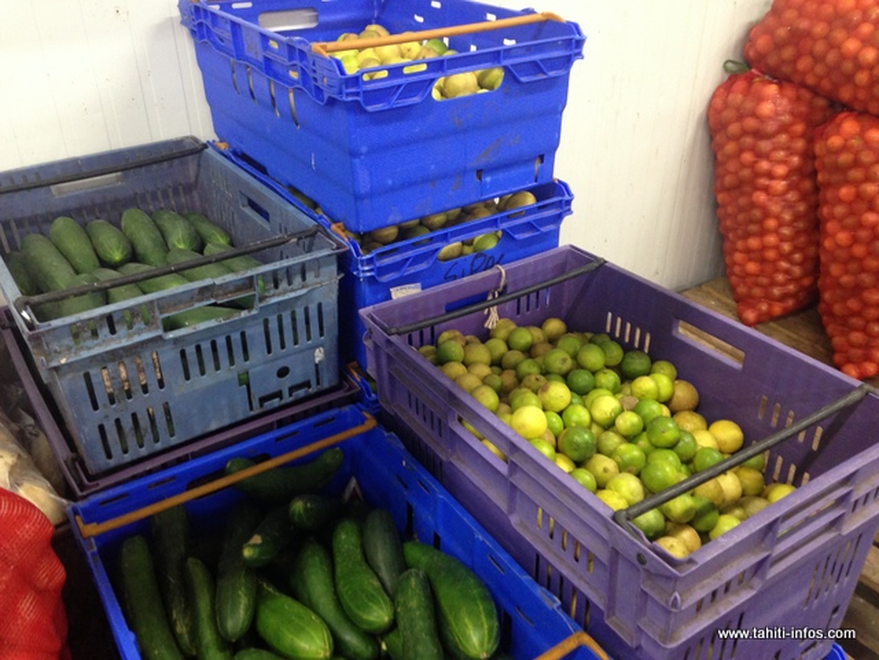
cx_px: 440
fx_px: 838
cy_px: 330
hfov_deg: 55.4
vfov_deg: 42.9
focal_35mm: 33
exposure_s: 1/20
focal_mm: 4.12
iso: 200
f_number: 2.4
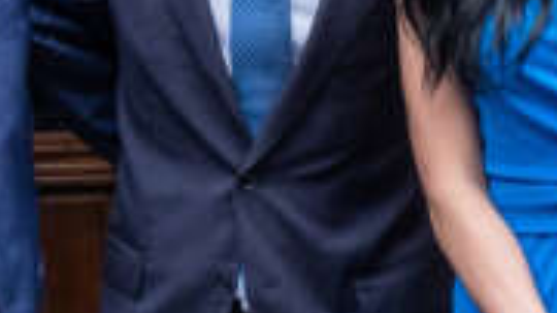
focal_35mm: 217
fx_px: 3203
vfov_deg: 5.6
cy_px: 65
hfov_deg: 9.8
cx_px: -102
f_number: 5
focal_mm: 41.4
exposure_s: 1/240
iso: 800
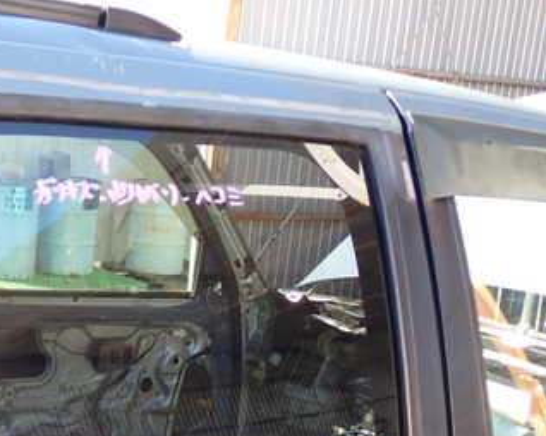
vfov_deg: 21.5
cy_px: 372
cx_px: 36
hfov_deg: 26.1
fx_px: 1130
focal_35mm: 70
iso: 100
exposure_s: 1/80
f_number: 2.7
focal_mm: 6.83
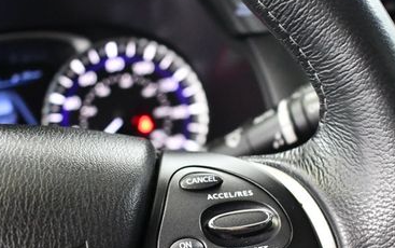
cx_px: 215
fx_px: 689
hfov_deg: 31.9
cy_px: 216
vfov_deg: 20.0
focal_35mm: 64
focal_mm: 18
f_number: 3.5
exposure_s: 1/60
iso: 4000
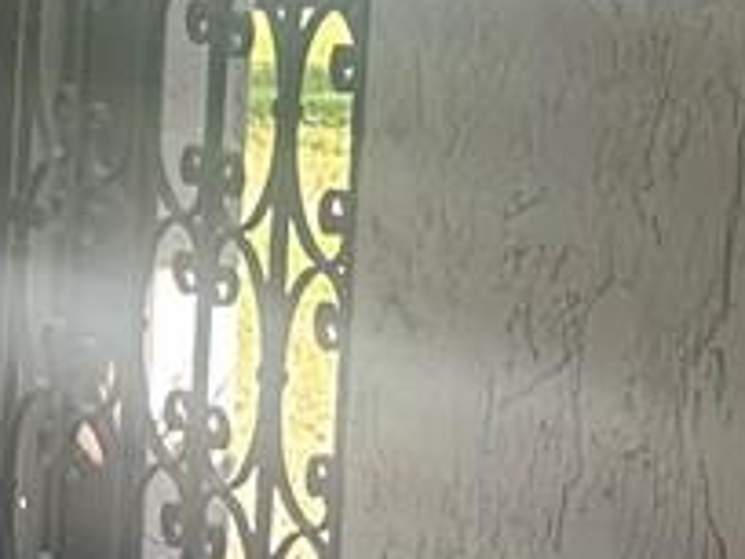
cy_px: -135
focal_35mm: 188
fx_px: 4046
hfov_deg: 10.5
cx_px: 592
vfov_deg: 7.8
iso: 80
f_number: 1.78
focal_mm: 6.86
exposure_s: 1/389
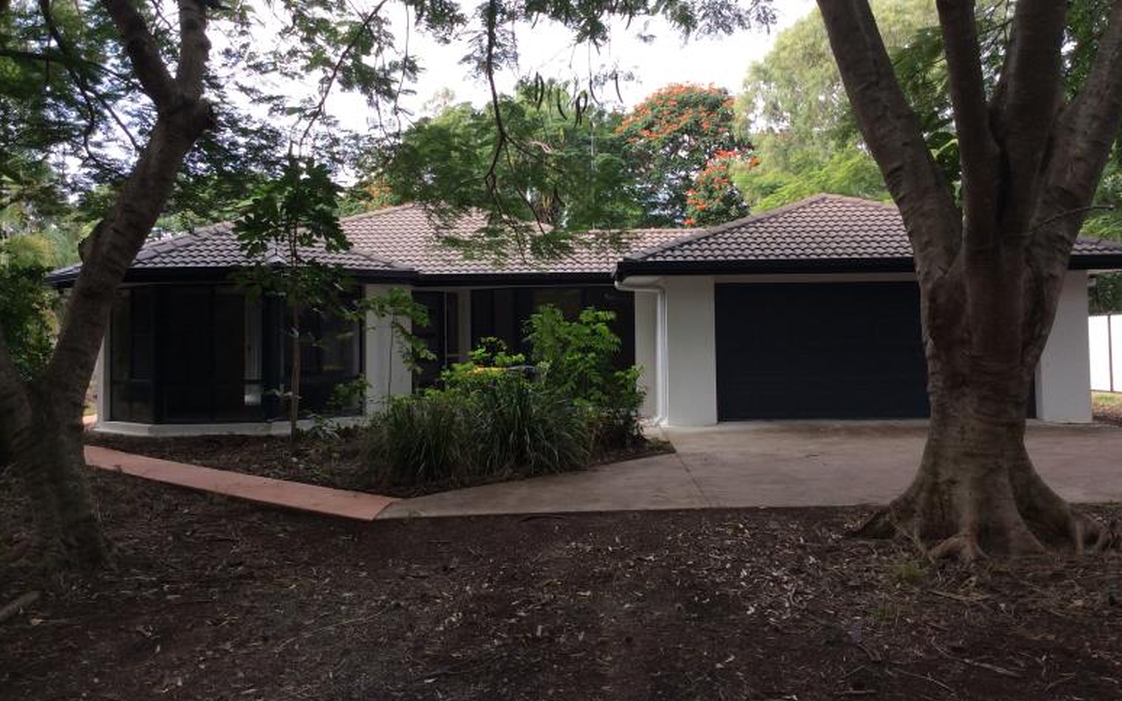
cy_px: 293
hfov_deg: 55.3
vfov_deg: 36.2
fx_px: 1070
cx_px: 565
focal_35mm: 35
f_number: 2.4
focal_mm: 3.3
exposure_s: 1/248
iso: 32
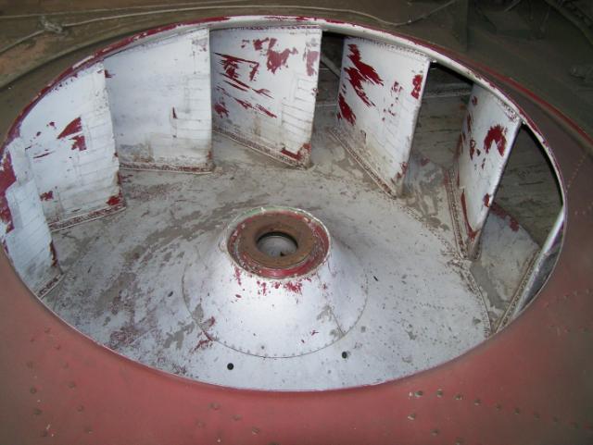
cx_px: 296
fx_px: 651
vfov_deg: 37.8
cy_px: 222
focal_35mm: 38
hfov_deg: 48.9
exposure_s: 1/60
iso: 160
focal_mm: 6.3
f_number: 2.8
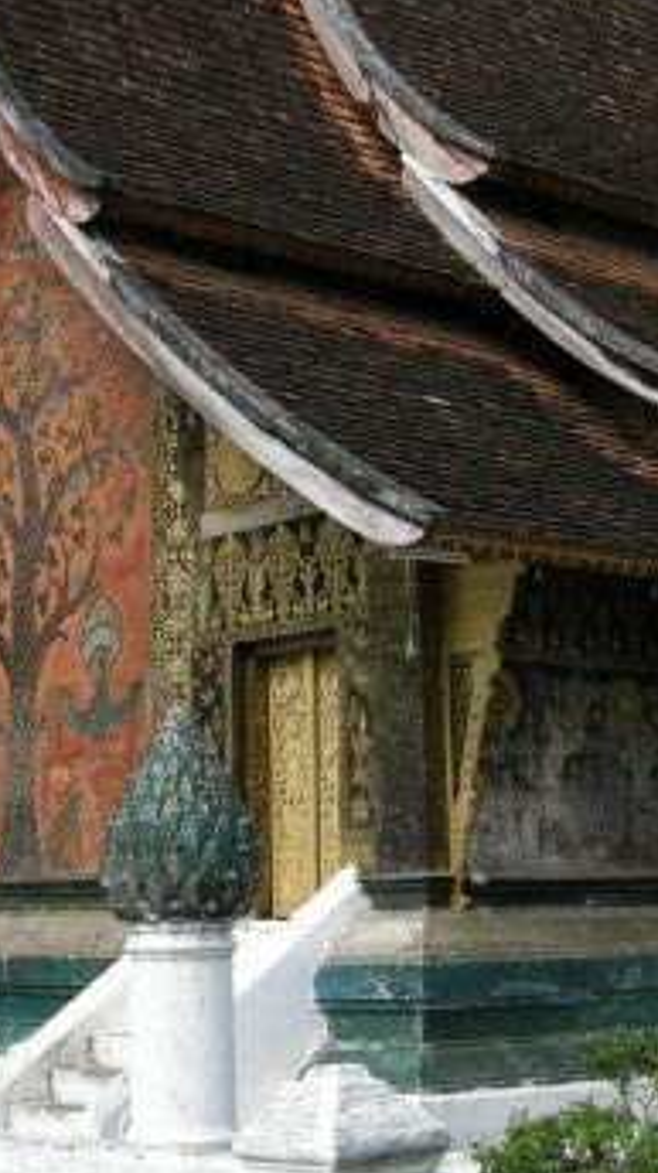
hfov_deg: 16.5
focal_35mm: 73
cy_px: 505
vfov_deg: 29.0
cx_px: 395
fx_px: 2269
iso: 64
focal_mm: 7.5
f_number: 4.8
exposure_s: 1/225
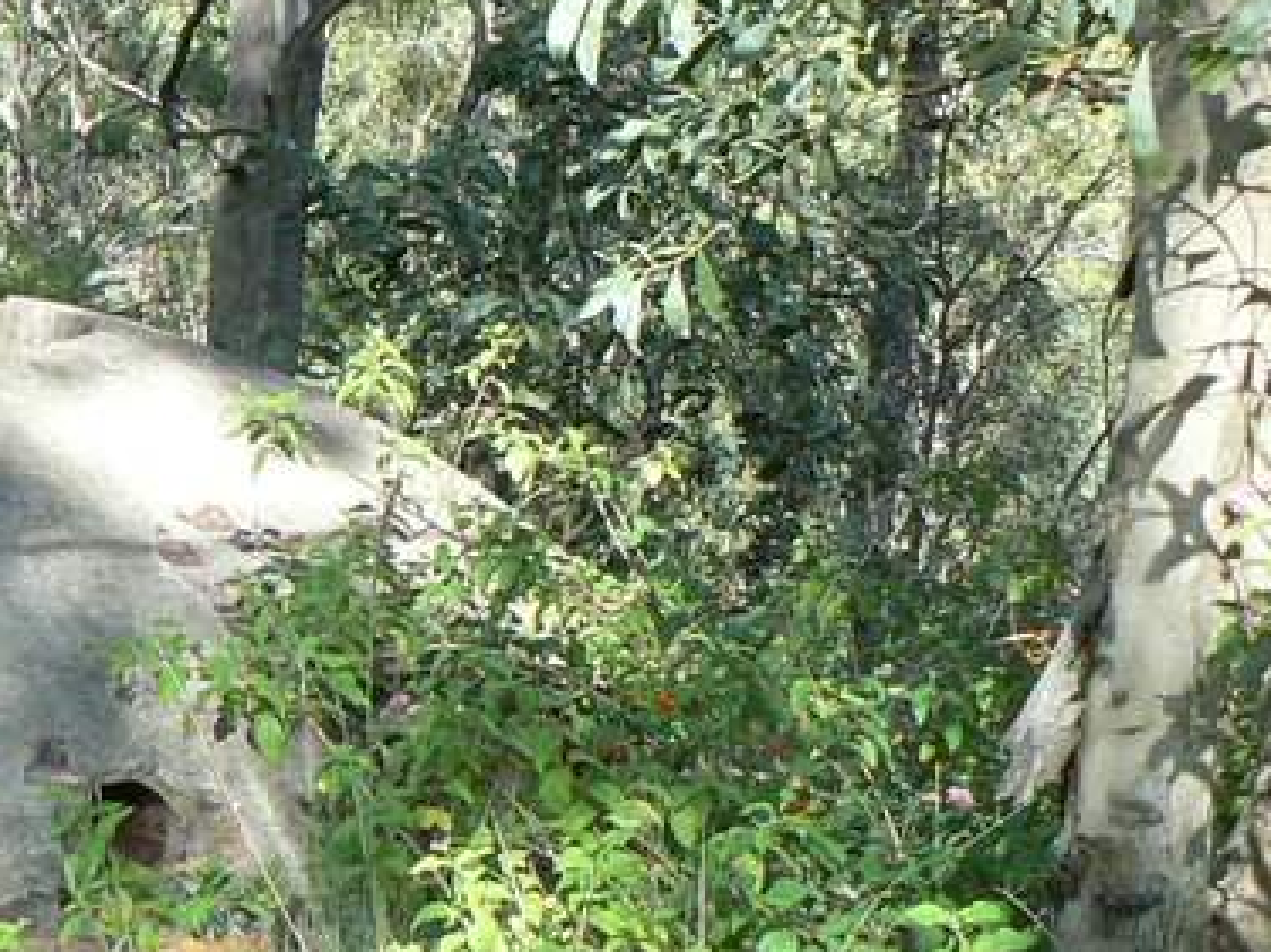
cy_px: 606
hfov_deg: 19.4
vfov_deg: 15.4
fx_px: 3524
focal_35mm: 96
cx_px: -207
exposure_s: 1/640
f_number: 2.8
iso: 200
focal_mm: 6
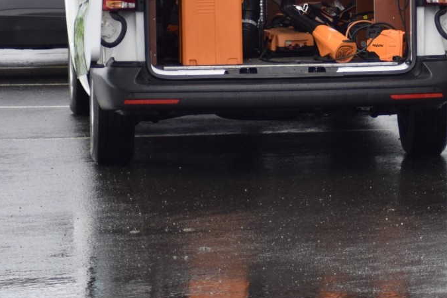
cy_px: -3
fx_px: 3129
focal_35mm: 252
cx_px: 481
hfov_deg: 8.1
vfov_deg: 5.4
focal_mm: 70
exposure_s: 1/320
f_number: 4.5
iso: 400
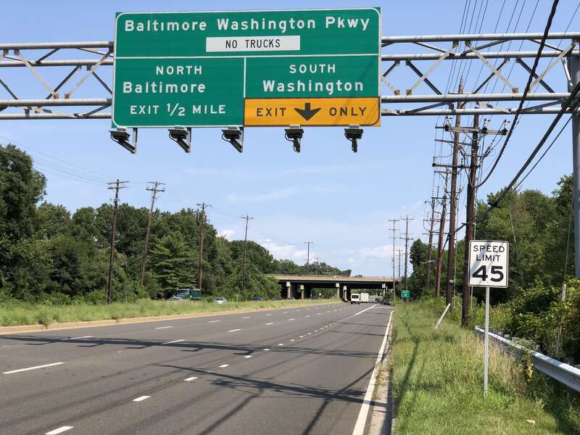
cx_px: 290
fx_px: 871
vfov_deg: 28.0
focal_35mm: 52
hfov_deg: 36.8
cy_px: 218
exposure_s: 1/1033
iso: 16
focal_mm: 6
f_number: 2.4
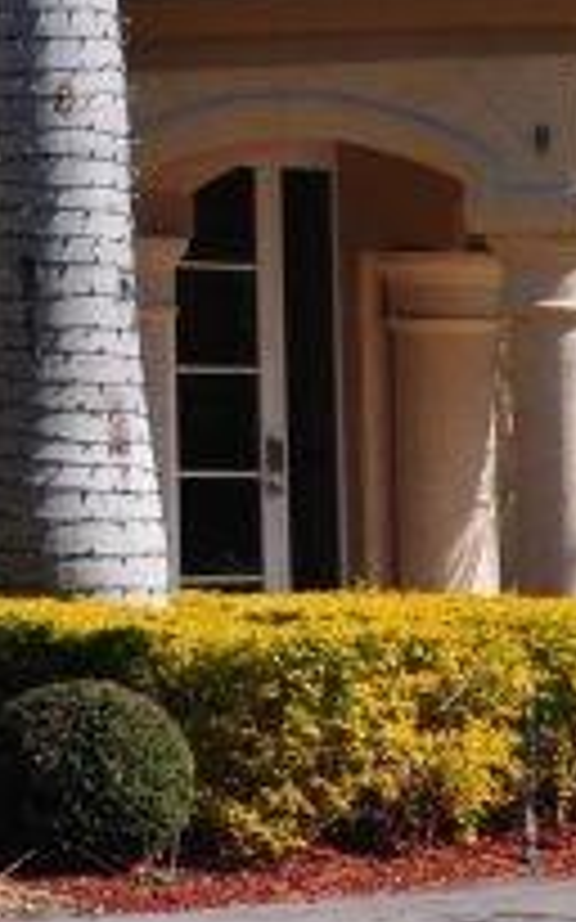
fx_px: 5756
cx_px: -1026
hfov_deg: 5.4
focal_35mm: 229
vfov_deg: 9.0
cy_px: -288
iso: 320
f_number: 14
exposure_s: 1/800
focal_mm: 30
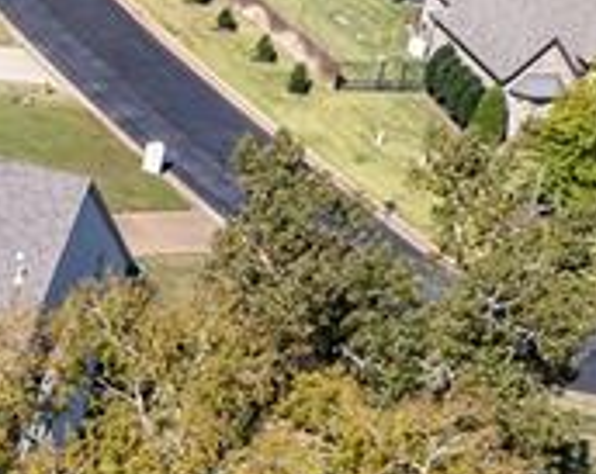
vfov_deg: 12.4
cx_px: -502
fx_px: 2166
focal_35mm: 123
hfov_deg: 13.8
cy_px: 483
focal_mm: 8.38
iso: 100
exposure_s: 1/2000
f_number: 2.8
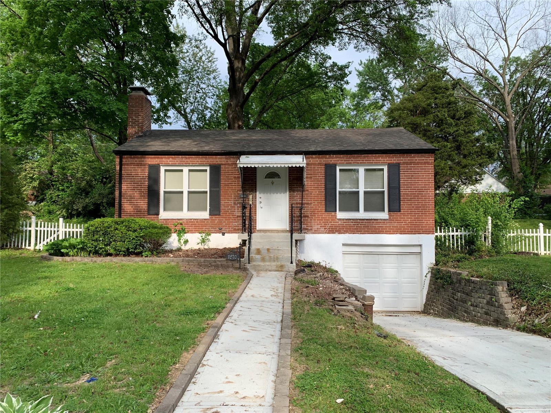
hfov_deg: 67.3
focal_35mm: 26
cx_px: 276
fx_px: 414
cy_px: 206
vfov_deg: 53.1
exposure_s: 1/777
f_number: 1.8
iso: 25
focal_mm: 4.25
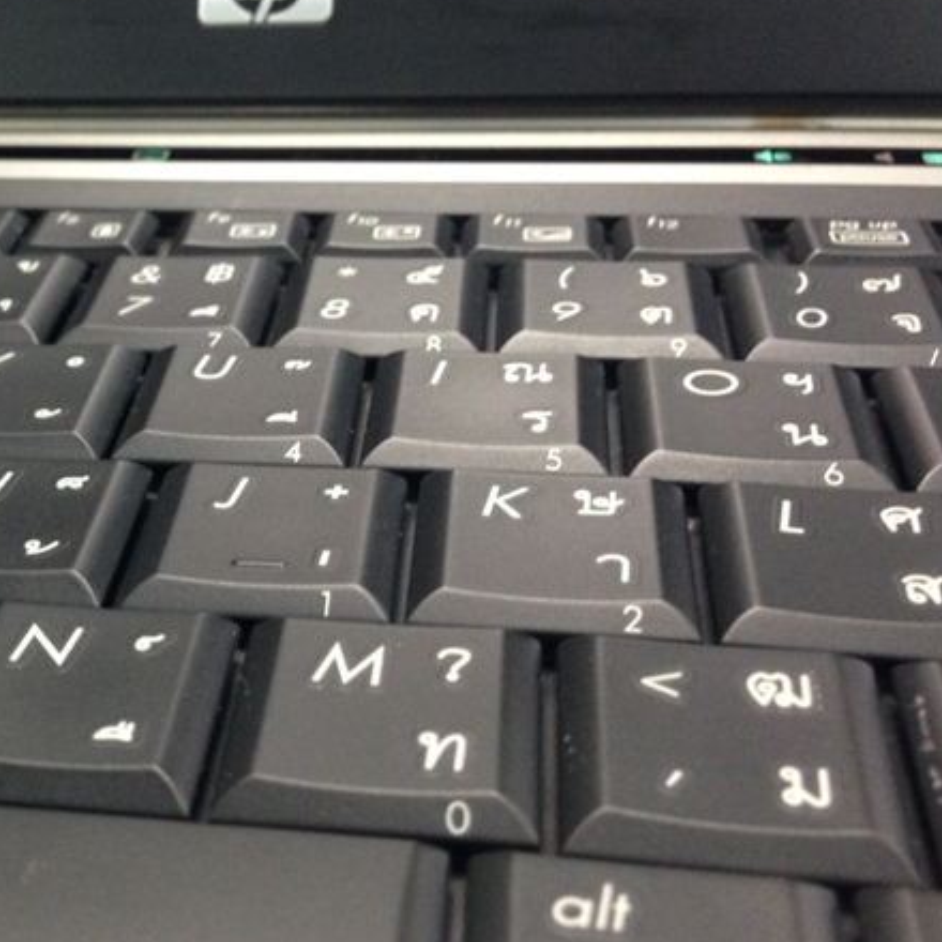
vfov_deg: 32.2
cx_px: 126
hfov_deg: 31.0
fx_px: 1632
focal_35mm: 53
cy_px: 473
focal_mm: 4.12
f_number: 2.4
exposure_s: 1/20
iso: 200
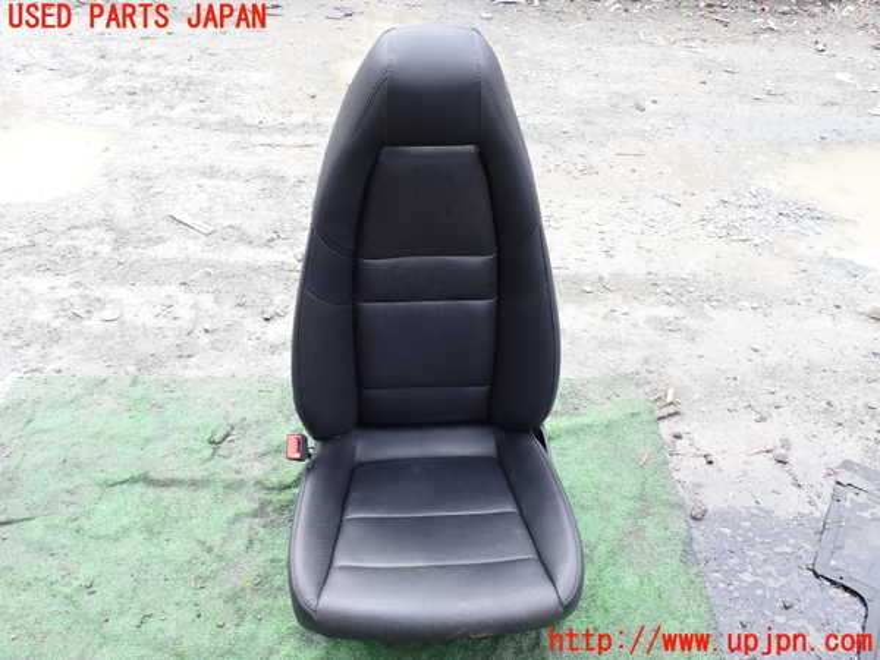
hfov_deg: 60.0
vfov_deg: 46.8
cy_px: 330
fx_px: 763
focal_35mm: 30
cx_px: 440
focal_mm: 5.4
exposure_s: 1/100
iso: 100
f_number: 3.2
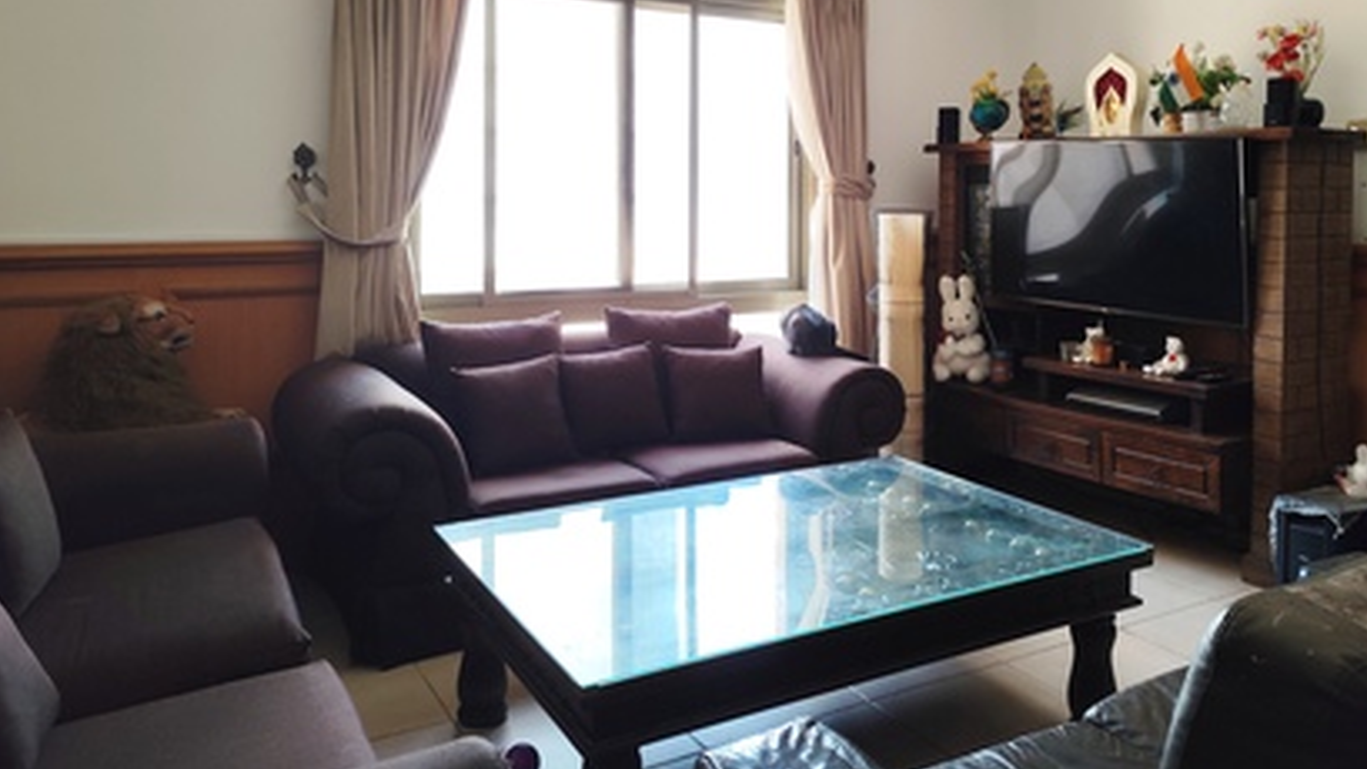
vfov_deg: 40.8
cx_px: 755
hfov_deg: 67.7
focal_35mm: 28
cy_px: 232
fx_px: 1015
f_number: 1.65
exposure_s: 1/50
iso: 250
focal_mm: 6.19
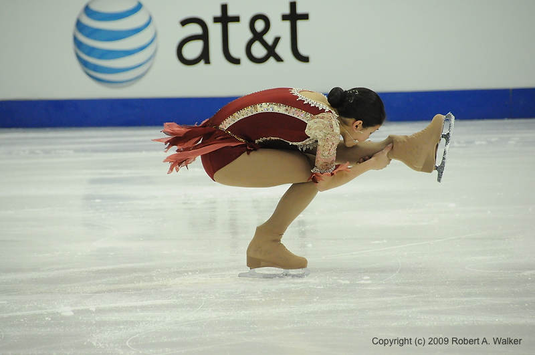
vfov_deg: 5.4
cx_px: 268
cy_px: 178
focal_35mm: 255
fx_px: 3784
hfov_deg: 8.1
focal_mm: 170
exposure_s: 1/800
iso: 3200
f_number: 5.6
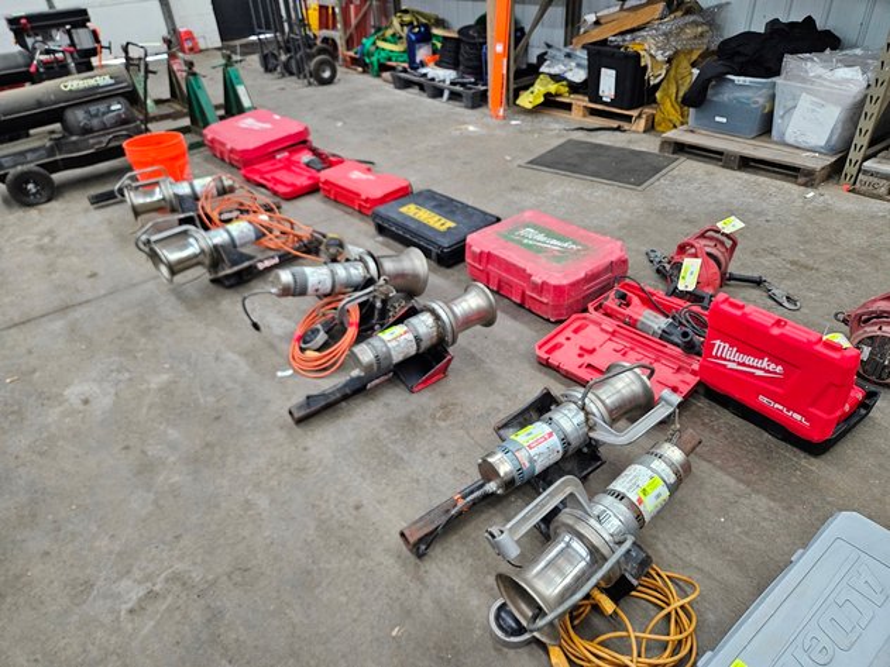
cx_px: 445
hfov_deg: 73.9
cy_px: 334
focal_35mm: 23
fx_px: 591
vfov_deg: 58.9
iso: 500
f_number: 1.8
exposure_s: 1/120
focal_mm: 5.4
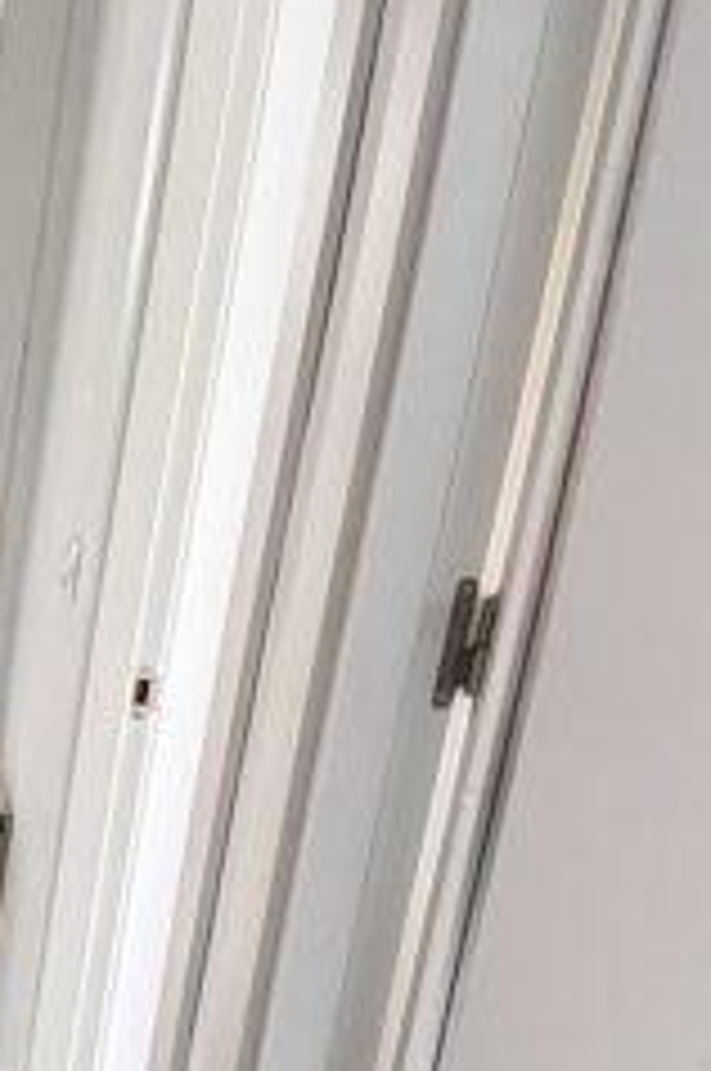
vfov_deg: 31.1
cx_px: -180
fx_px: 1872
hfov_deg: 20.0
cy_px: 864
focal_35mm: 63
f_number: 1.78
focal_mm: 6.76
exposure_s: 1/60
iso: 800
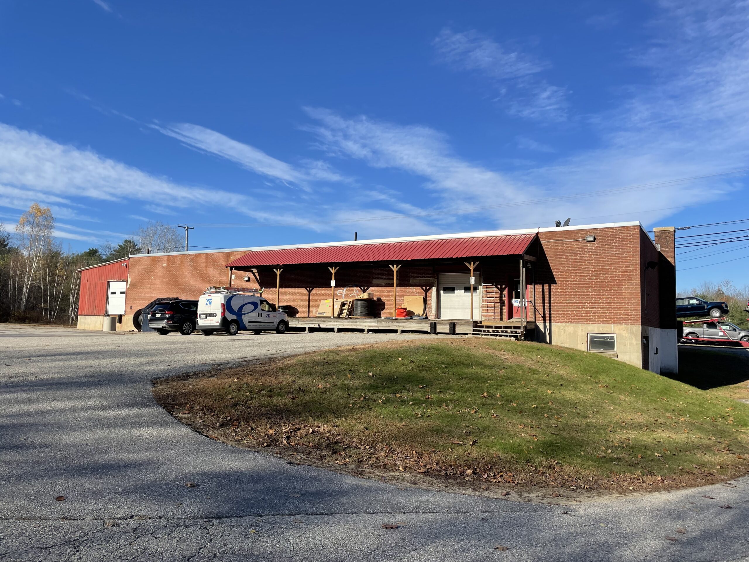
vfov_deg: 53.1
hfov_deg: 67.3
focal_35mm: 26
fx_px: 563
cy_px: 281
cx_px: 374
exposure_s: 1/3300
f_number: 1.6
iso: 32
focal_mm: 4.2
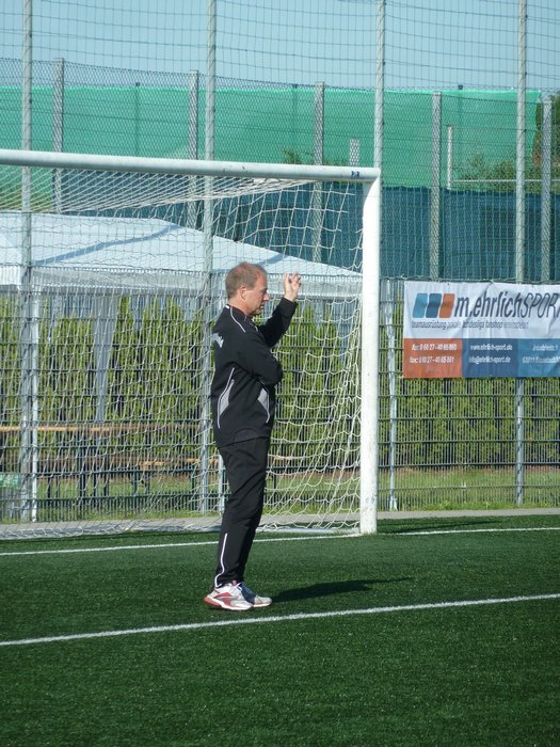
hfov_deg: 5.0
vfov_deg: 6.6
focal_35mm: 300
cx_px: 280
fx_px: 6471
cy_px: 374
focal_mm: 49.2
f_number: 4.9
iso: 80
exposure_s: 1/400
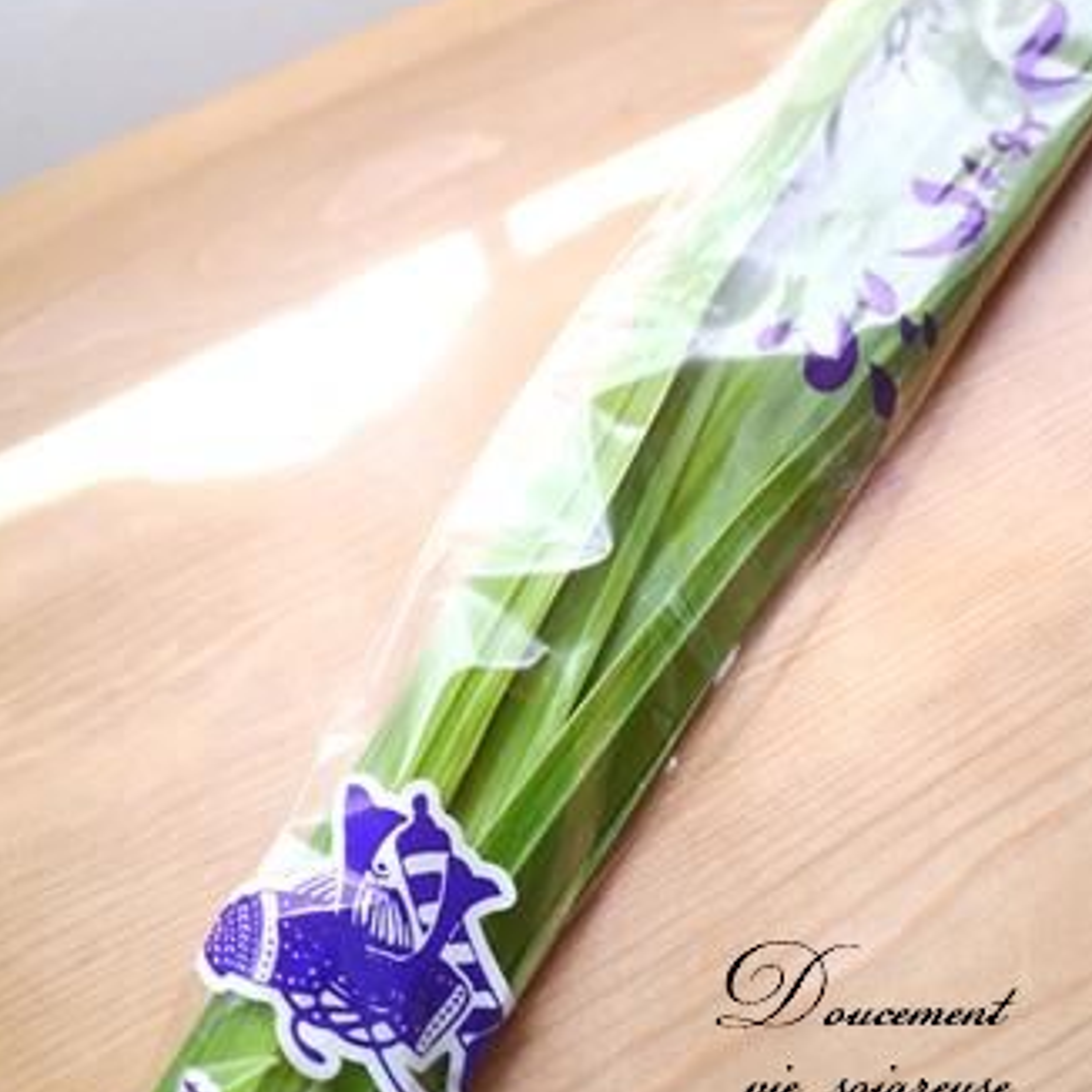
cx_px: 553
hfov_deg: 48.4
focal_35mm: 34
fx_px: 1213
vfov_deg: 48.2
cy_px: 435
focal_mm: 14
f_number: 2.5
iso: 160
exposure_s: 1/80
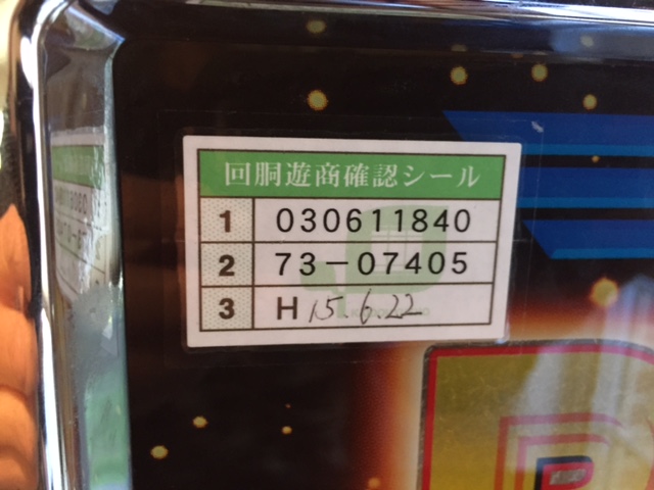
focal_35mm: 29
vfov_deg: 48.2
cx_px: 327
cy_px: 245
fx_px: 548
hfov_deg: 61.7
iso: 250
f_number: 2.2
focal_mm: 4.15
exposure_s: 1/15
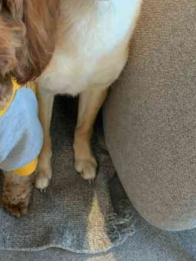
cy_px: 20
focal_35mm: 57
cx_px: 61
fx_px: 431
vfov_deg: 32.0
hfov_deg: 25.5
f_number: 1.8
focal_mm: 4.25
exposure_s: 1/50
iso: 250
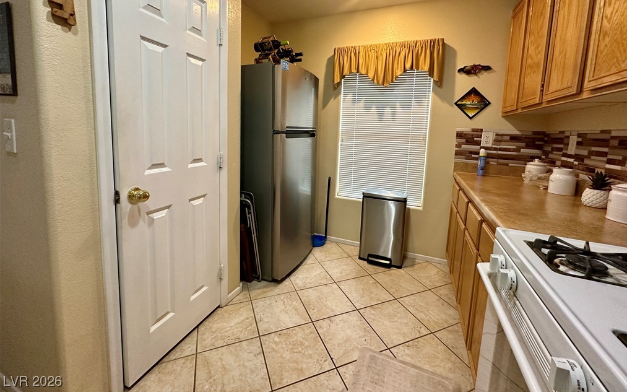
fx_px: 256
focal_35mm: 15
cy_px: 157
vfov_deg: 74.0
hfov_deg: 101.5
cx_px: 316
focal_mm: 2.22
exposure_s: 1/120
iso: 250
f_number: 2.2
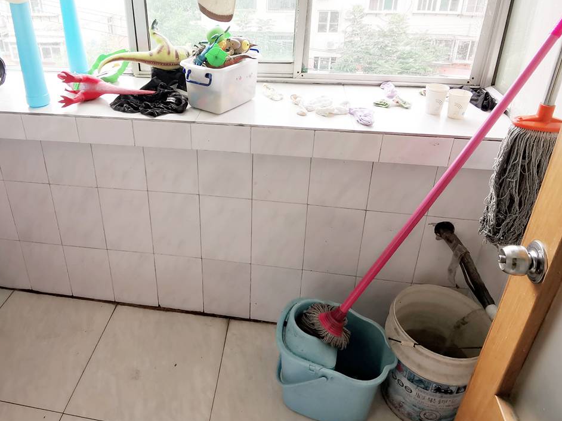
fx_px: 422
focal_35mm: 26
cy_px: 139
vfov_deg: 52.0
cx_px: 229
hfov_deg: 66.8
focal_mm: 2.26
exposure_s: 1/100
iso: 64
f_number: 2.2
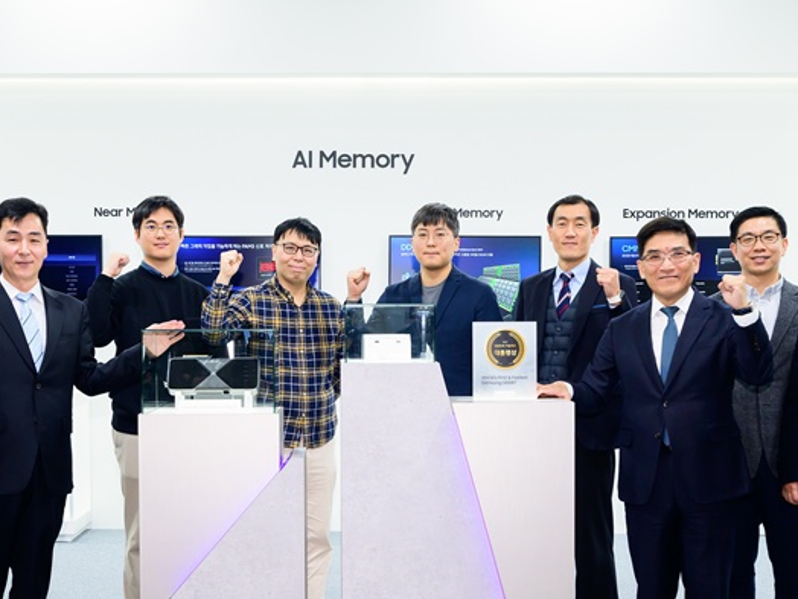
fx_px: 1130
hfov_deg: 38.8
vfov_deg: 29.6
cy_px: 370
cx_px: 332
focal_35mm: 49
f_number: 6.7
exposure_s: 1/180
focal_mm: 30
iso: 1000
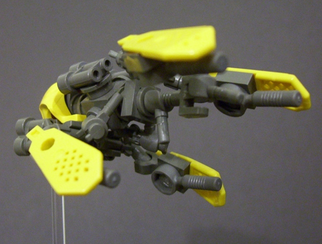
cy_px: 112
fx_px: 523
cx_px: 136
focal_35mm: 56
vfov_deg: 26.2
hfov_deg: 34.2
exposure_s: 1/10.2
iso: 200
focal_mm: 5.77
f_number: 2.73
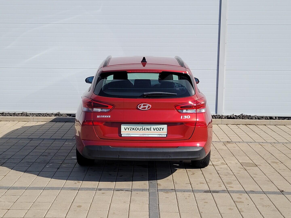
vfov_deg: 53.1
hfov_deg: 67.3
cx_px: 146
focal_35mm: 26
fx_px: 219
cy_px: 109
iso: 40
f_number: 1.8
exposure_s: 1/2333
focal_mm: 5.4
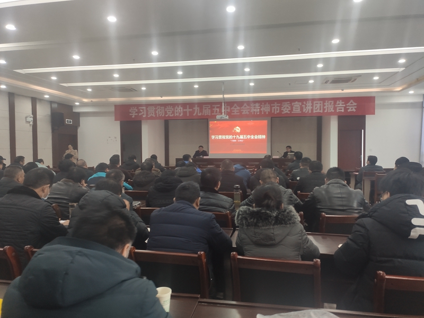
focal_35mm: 26
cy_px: 159
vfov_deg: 53.1
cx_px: 212
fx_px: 318
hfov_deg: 67.3
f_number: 1.75
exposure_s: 1/33
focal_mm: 4.77
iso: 363
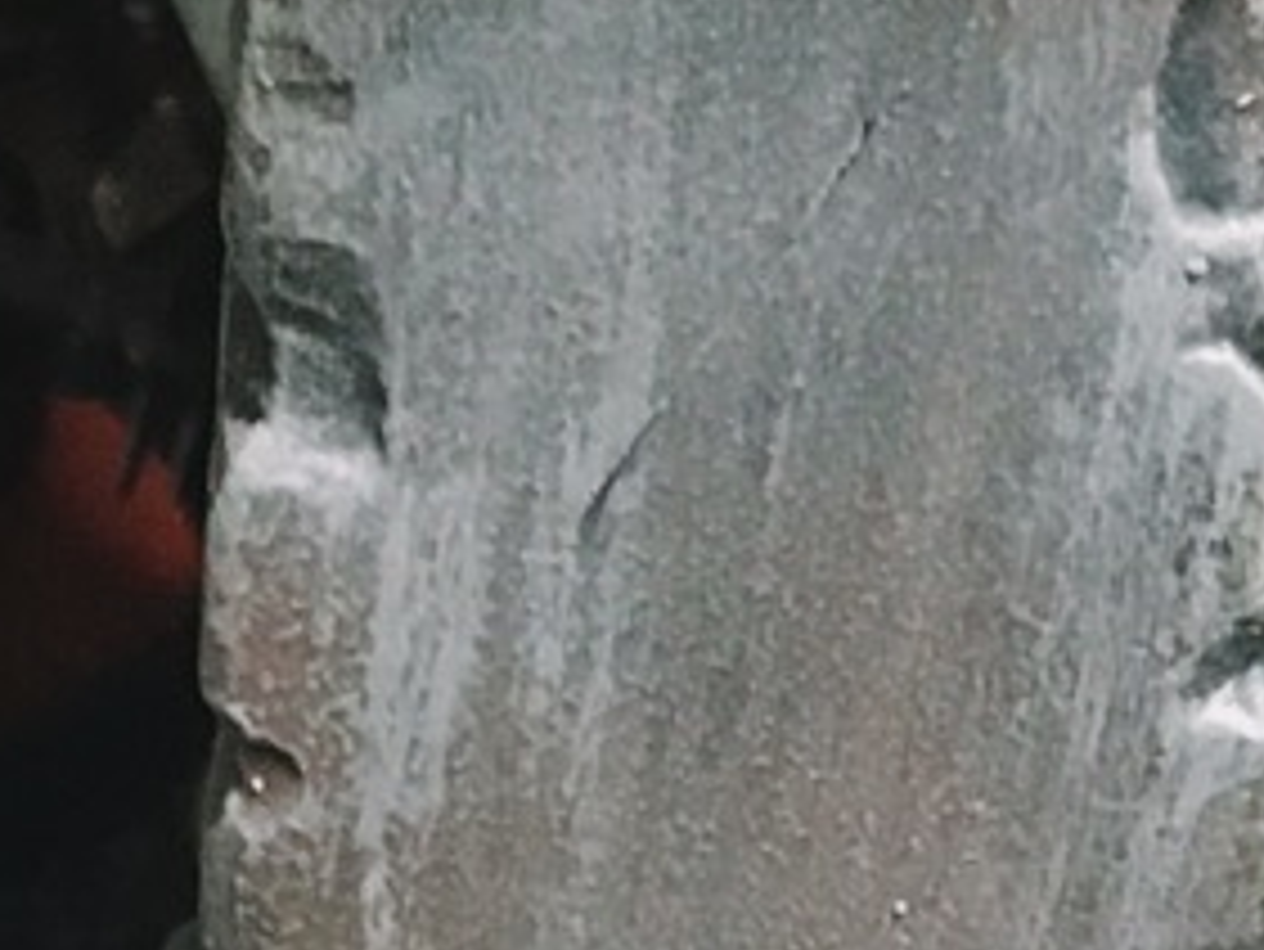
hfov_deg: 9.4
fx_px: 7708
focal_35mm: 211
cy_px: 1715
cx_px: 1030
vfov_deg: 6.9
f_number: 2.2
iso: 200
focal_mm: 4.15
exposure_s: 1/20
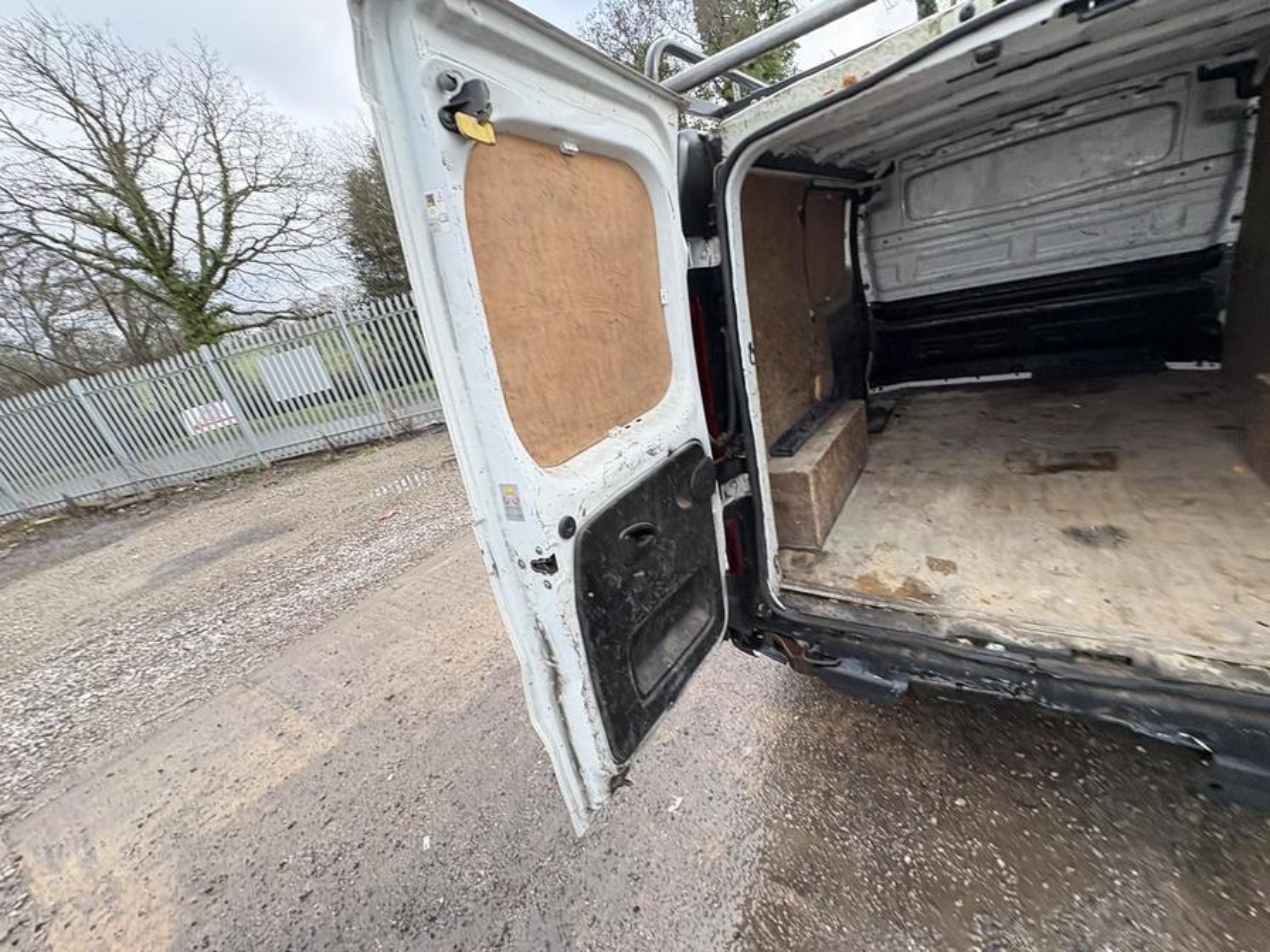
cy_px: 476
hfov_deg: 102.1
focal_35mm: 14
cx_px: 635
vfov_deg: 85.7
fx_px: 514
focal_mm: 2.22
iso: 100
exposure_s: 1/99
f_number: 2.2
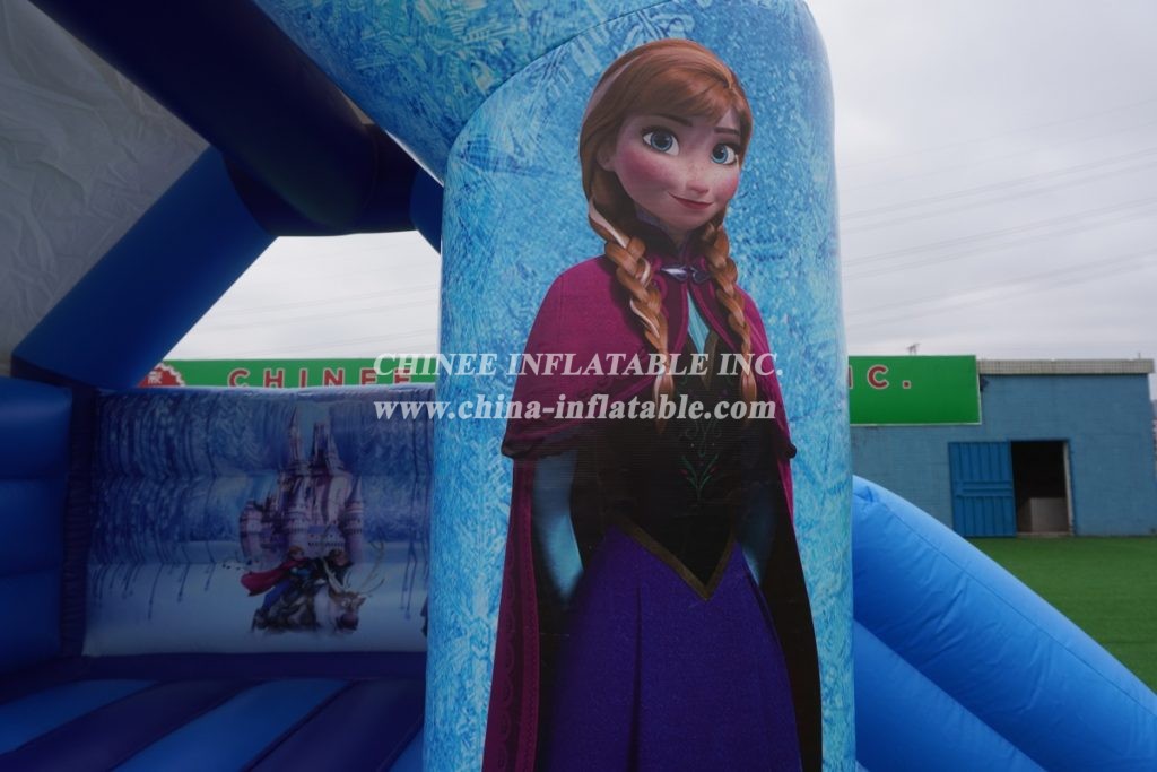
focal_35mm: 24
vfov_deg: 53.1
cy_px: 386
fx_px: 771
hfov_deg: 73.7
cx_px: 578
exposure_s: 1/100
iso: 100
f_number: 6.3
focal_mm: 16
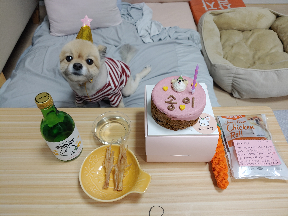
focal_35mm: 25
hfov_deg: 69.4
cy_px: 108
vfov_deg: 54.9
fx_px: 208
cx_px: 144
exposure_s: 1/60
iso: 150
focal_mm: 4.23
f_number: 1.5
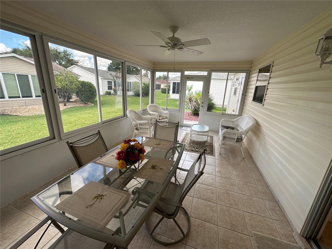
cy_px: 124
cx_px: 166
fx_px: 134
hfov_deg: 102.1
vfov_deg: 85.7
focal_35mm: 14
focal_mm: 2.22
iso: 50
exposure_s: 1/99
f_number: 2.2
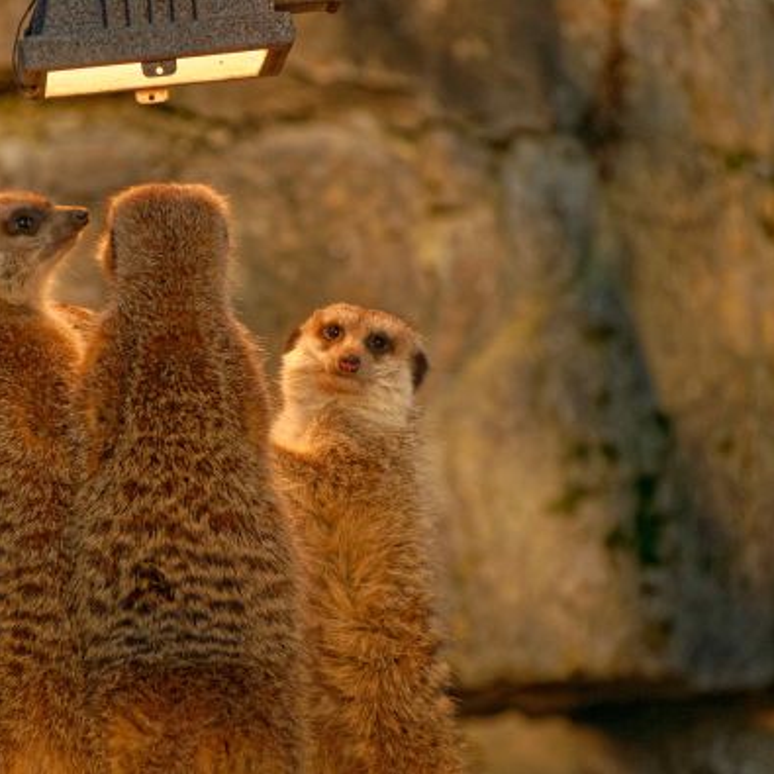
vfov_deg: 5.0
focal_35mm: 348
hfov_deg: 5.0
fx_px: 8803
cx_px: 204
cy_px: 387
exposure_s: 1/1600
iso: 100
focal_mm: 180
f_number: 6.3
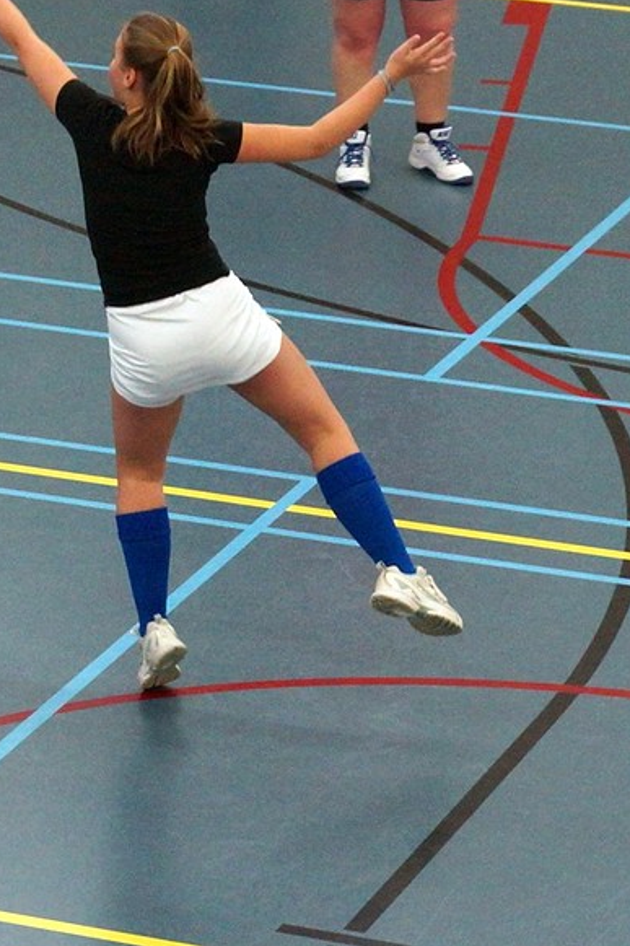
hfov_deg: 11.5
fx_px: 3122
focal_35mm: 119
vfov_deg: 17.0
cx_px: 236
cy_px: 114
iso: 1600
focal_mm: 45
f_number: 4
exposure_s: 1/320
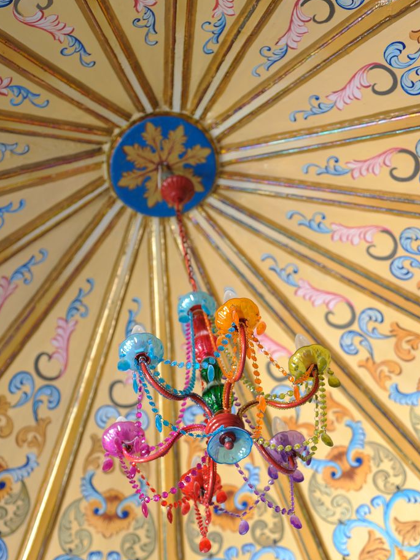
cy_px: 362
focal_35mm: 76
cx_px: 190
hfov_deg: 19.4
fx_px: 1229
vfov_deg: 25.6
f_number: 3.2
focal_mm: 60
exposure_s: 1/4
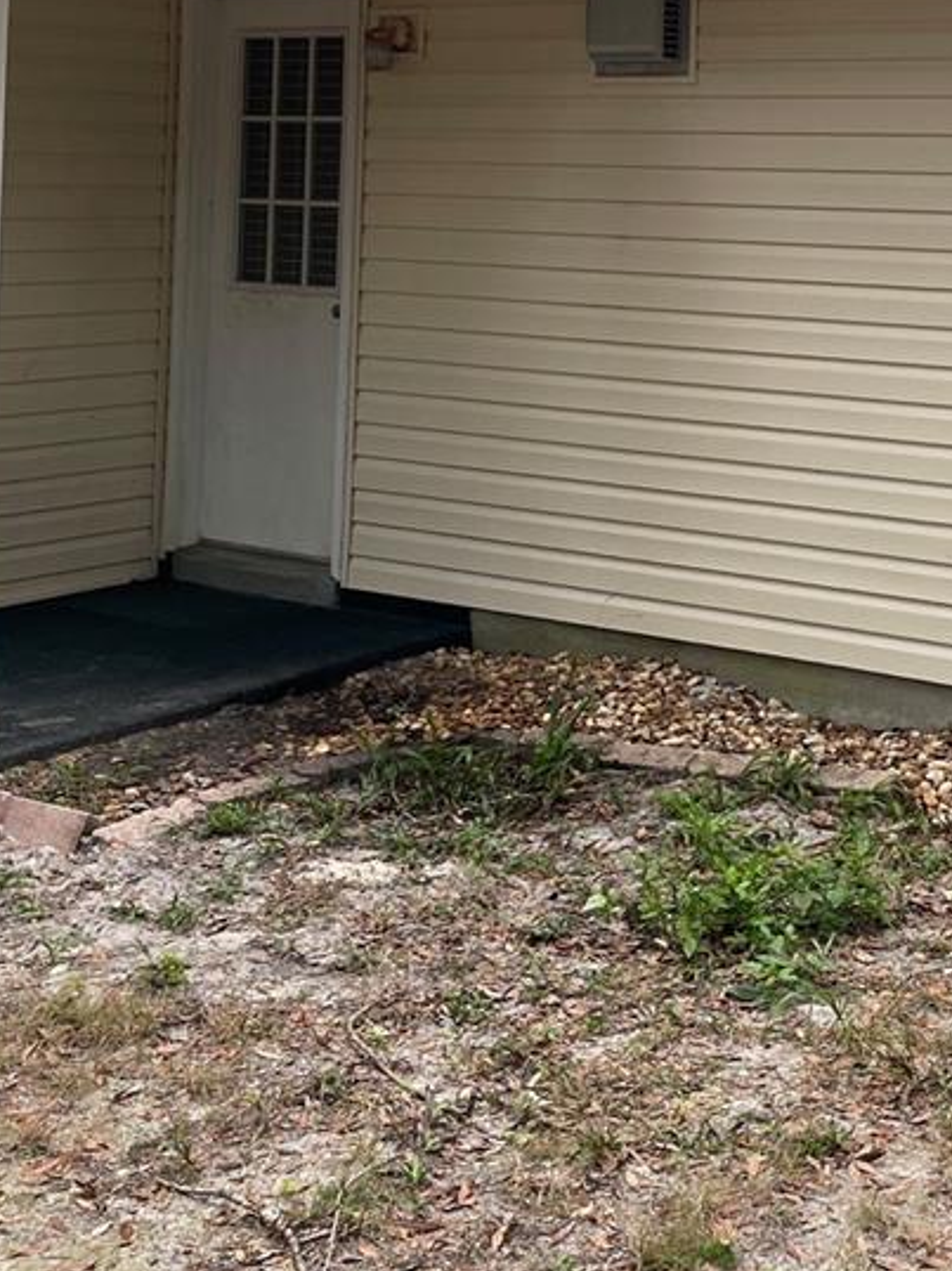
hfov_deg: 24.0
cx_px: 969
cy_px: 139
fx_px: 2128
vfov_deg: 31.7
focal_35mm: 58
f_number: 1.6
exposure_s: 1/412
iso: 32
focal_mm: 4.2
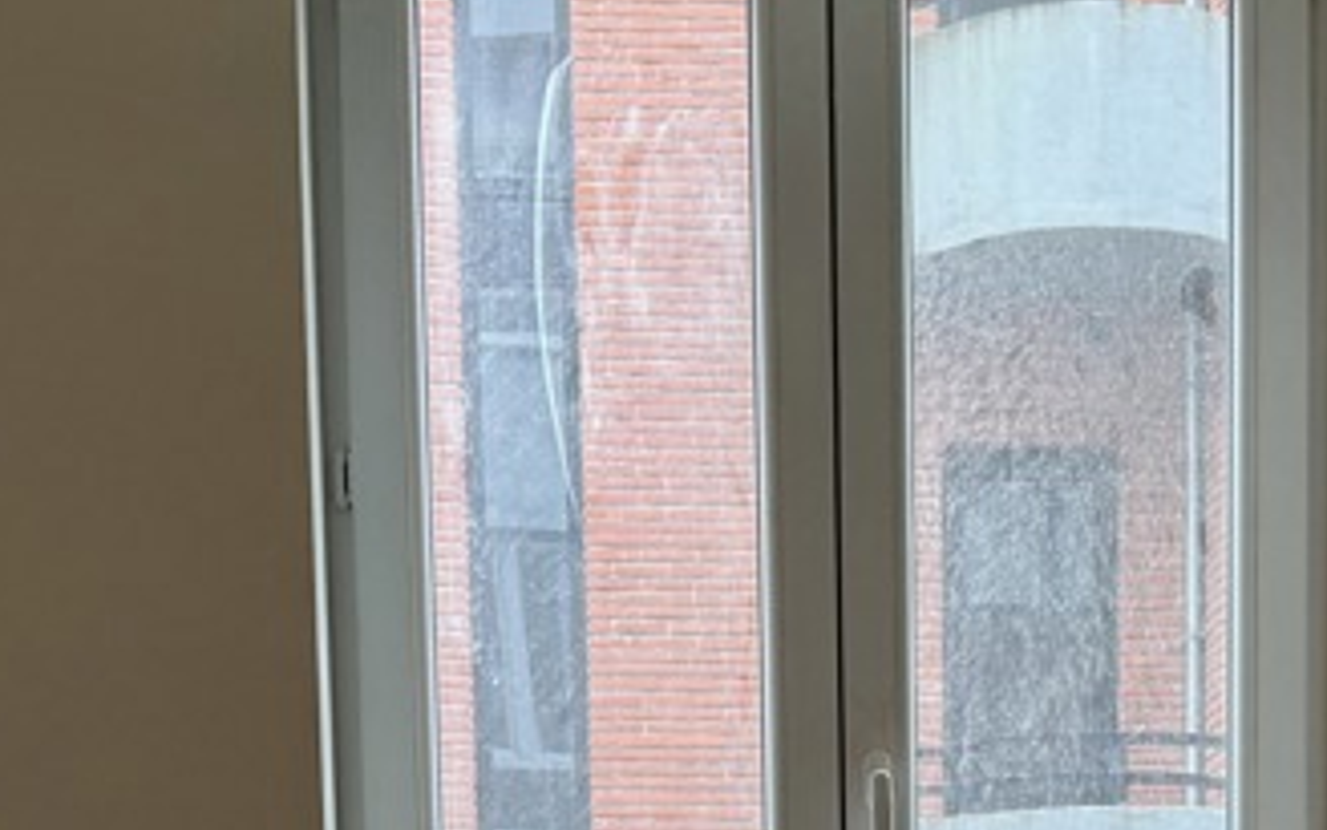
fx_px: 3833
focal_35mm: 106
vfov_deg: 11.3
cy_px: 1587
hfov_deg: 19.5
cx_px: 957
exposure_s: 1/100
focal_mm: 6.86
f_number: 1.78
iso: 100
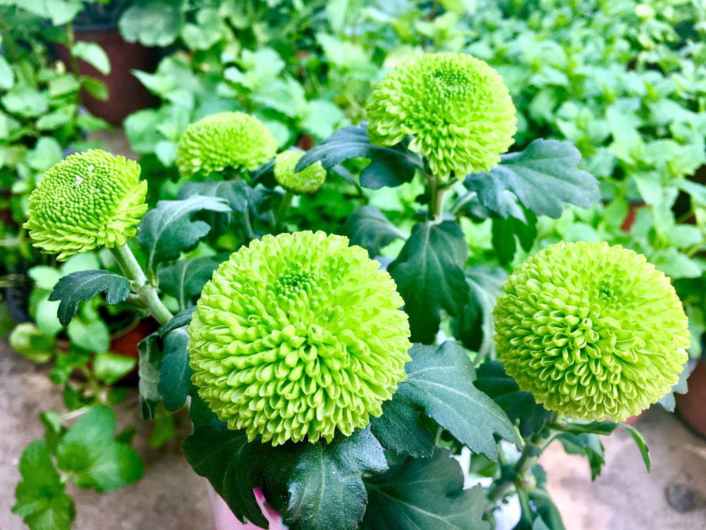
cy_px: 265
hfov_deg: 61.7
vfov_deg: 48.2
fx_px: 591
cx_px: 353
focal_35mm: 29
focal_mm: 4.15
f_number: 2.2
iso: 32
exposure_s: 1/100
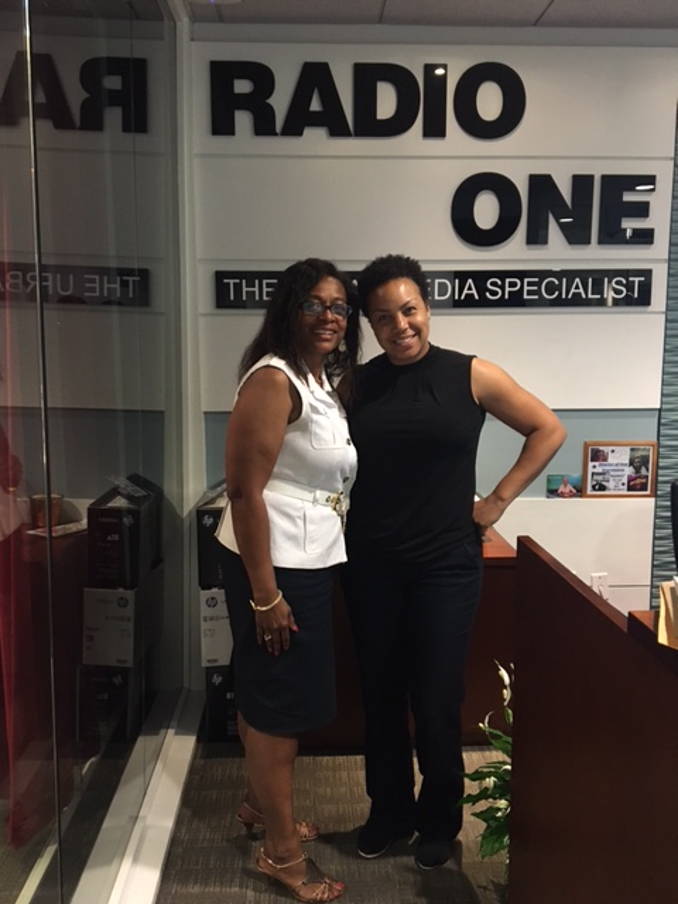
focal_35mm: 29
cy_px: 452
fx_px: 757
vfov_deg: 61.7
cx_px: 339
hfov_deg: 48.2
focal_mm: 4.15
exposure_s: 1/17
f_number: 2.2
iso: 200
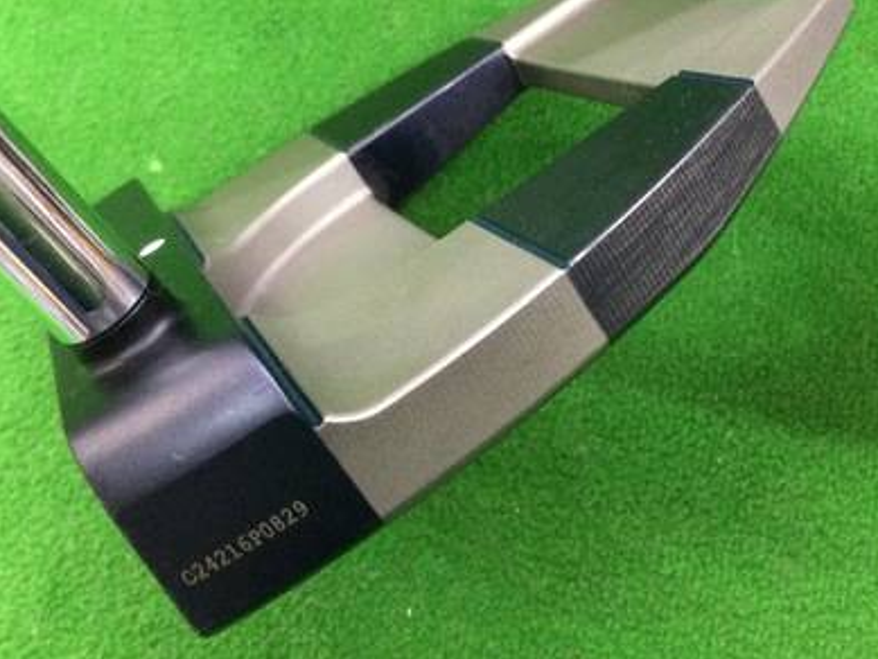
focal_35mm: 51
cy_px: 284
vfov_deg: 28.5
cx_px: 501
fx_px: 1294
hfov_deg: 37.4
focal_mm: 3.3
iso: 200
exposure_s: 1/24
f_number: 2.4
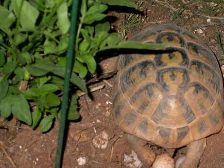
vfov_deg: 11.2
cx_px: 140
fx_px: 854
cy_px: 89
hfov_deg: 14.9
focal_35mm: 132
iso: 100
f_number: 3.8
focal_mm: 19.8
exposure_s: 1/60.3
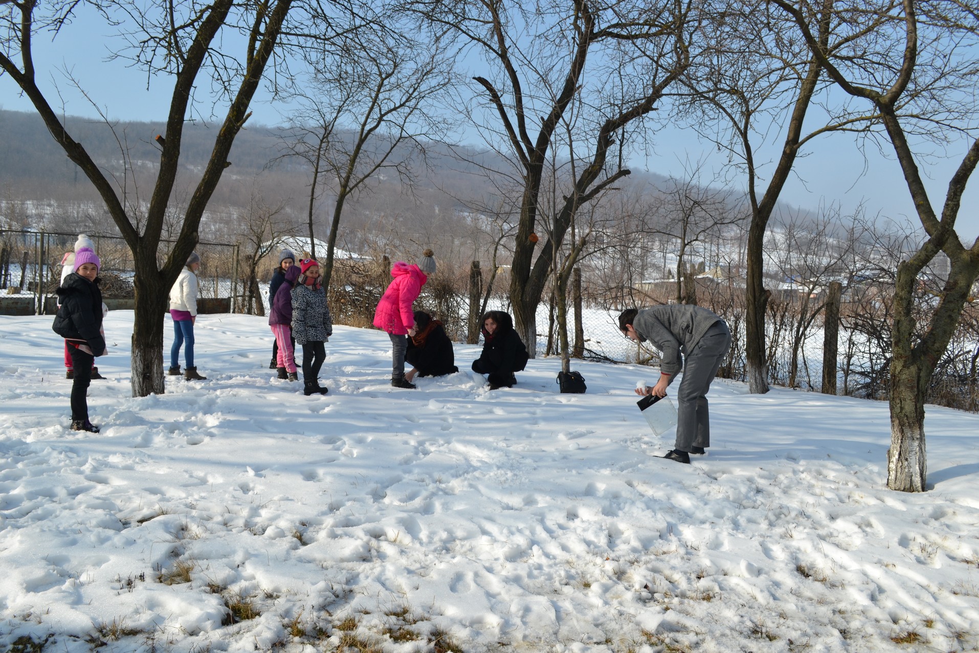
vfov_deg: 43.6
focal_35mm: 30
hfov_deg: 61.9
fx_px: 816
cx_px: 490
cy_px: 326
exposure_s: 1/250
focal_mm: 20
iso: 100
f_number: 8
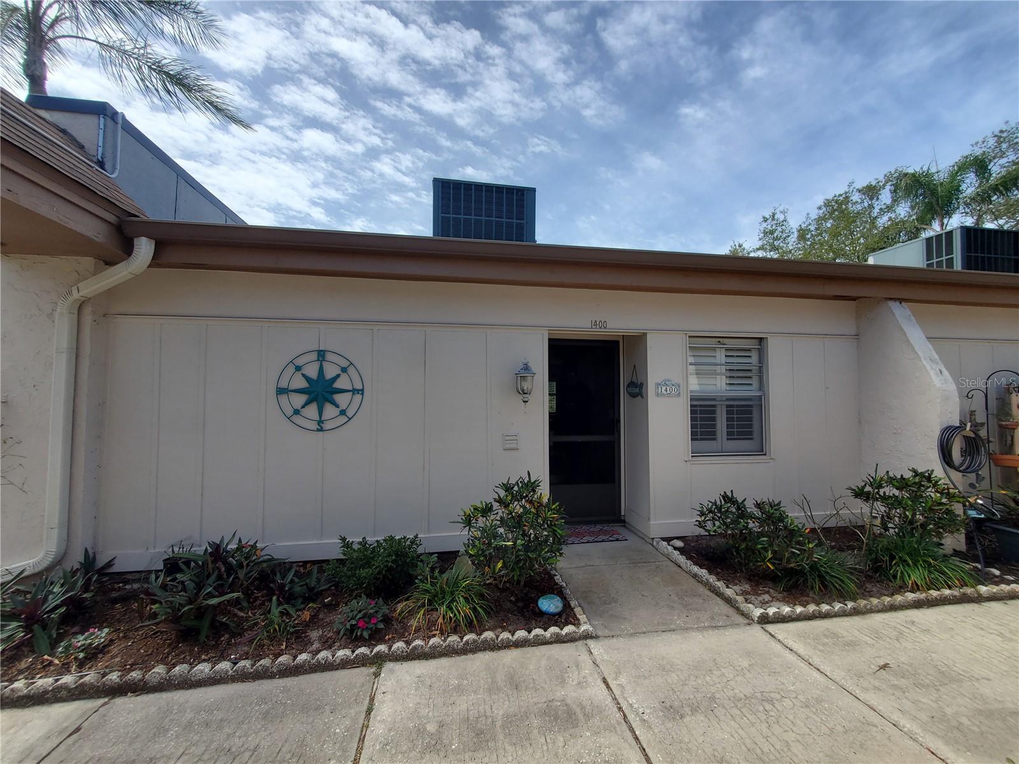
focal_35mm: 13
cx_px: 510
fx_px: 383
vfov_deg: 89.9
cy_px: 382
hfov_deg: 106.2
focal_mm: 1.8
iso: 50
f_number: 2.2
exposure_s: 1/992
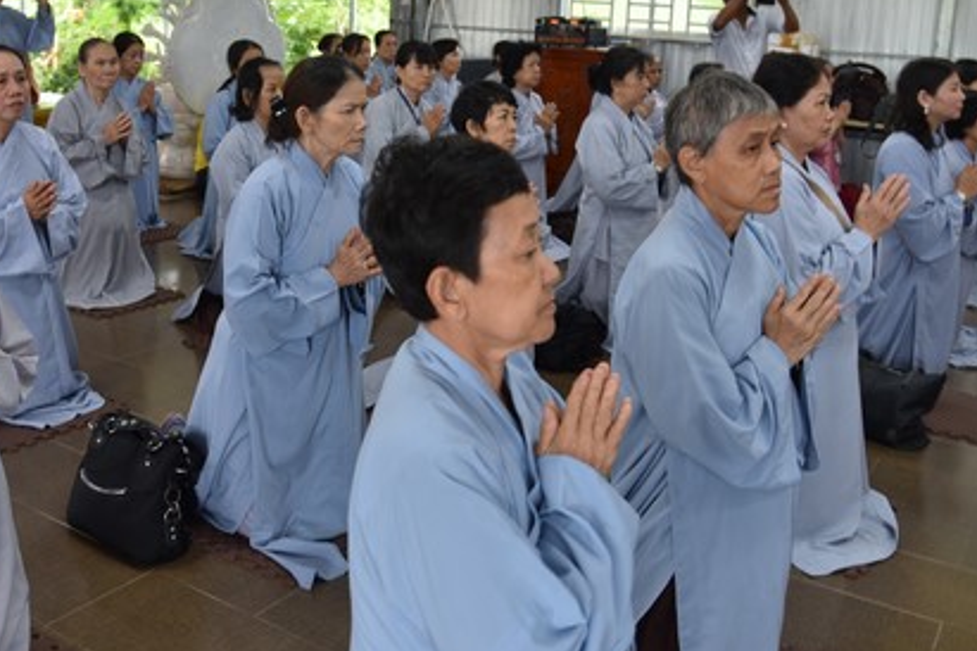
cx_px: 395
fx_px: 1031
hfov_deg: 50.4
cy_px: 202
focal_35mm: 38
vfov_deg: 34.6
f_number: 4
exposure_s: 1/60
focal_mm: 24
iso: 400
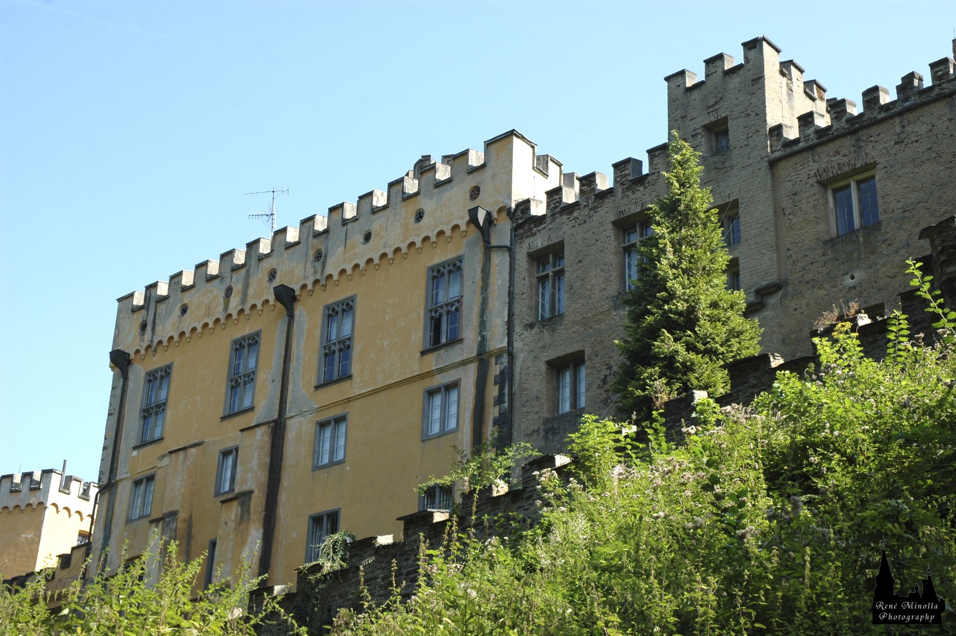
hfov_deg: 35.1
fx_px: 1512
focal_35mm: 57
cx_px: 478
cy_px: 318
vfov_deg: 23.7
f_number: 8
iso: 200
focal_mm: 38
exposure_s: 1/200
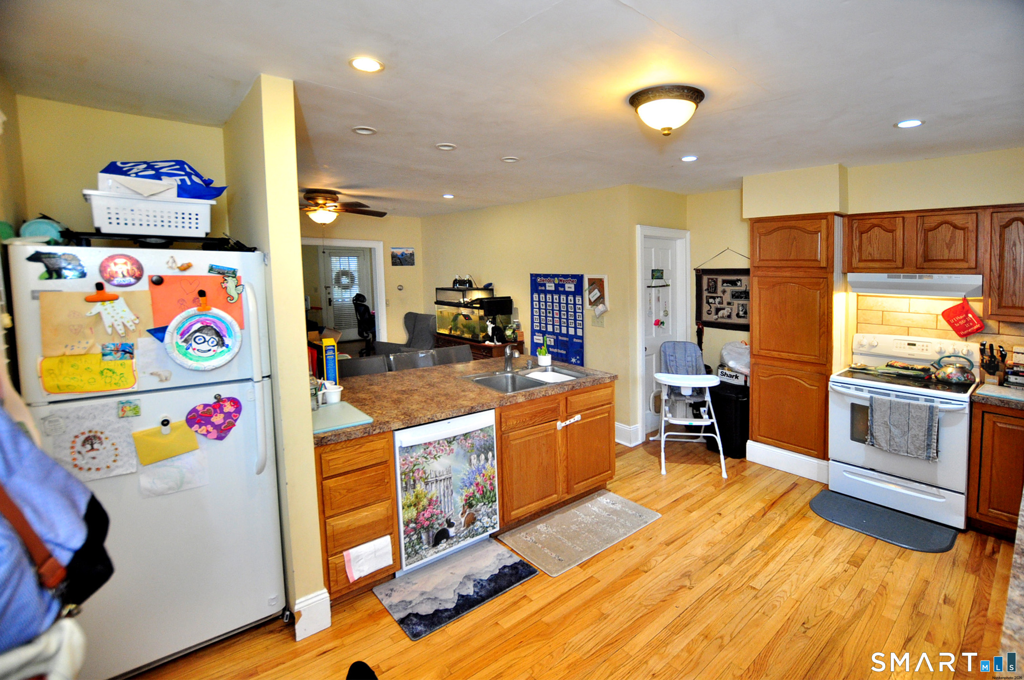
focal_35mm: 15
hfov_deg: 100.5
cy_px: 340
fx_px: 426
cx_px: 512
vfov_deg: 77.2
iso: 800
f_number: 3.5
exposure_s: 1/60
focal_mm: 10
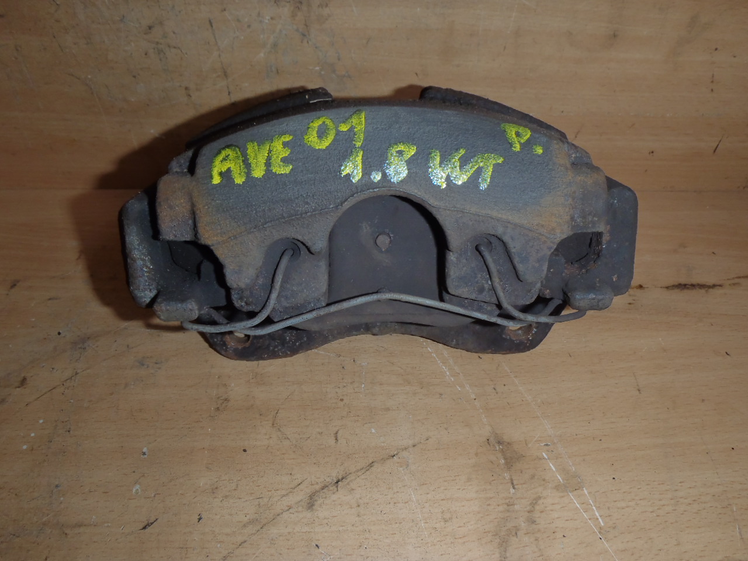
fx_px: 605
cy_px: 280
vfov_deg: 49.7
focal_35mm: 28
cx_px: 374
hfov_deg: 63.4
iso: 100
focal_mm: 5
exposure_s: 1/30
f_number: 3.9
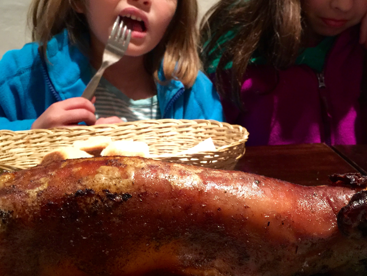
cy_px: 126
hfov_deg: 43.6
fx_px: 456
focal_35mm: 43
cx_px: 220
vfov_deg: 33.6
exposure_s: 1/4
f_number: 2.2
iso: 100
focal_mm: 4.15
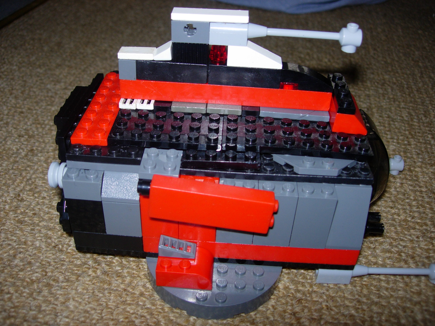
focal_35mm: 38
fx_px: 478
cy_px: 163
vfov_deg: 37.7
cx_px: 218
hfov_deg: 49.0
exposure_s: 1/64
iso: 79
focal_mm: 7.8
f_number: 2.8
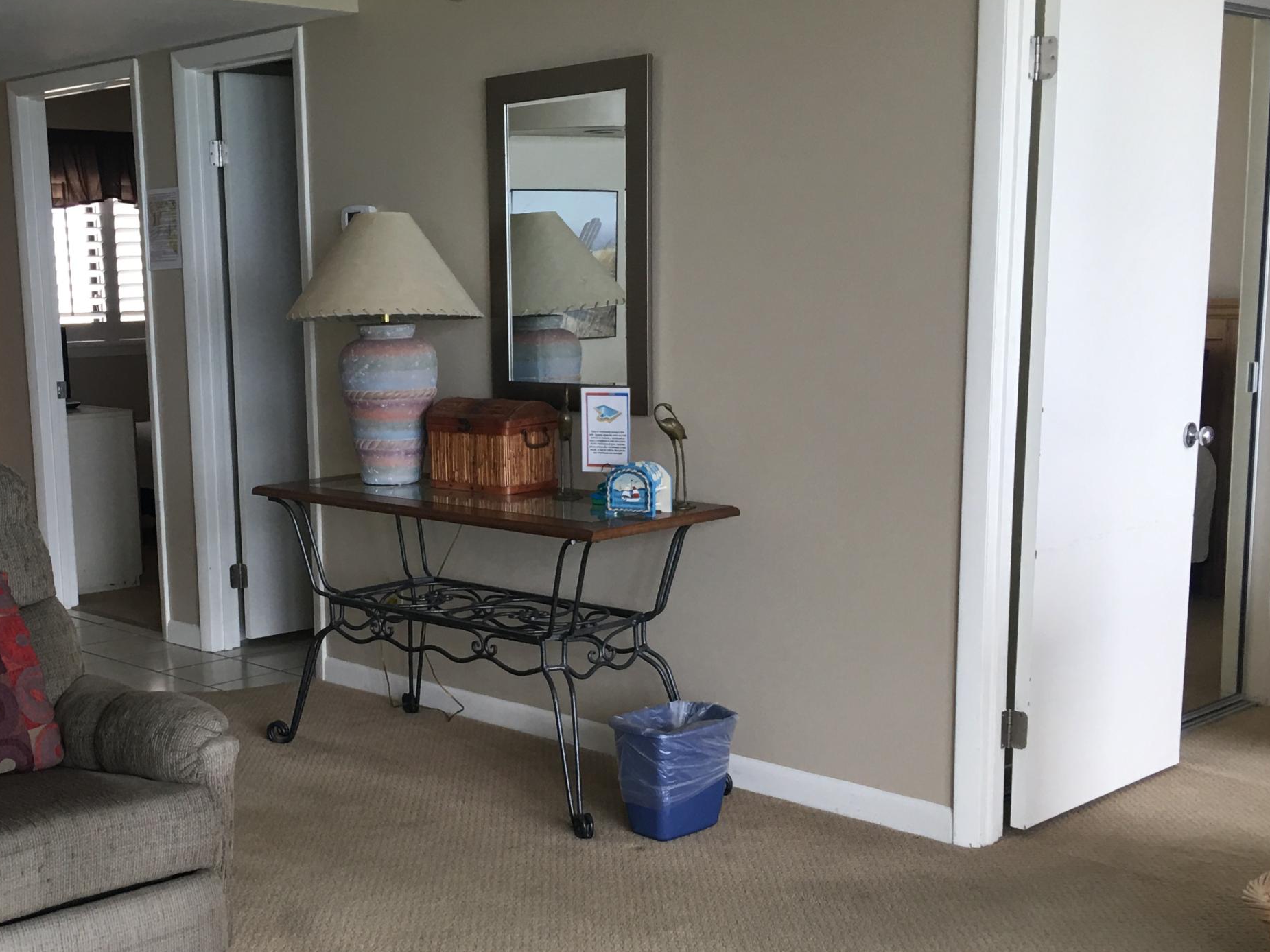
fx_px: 1724
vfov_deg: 30.8
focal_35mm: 47
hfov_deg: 40.0
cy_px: 580
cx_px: 439
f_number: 2.2
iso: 25
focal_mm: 4.15
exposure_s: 1/15
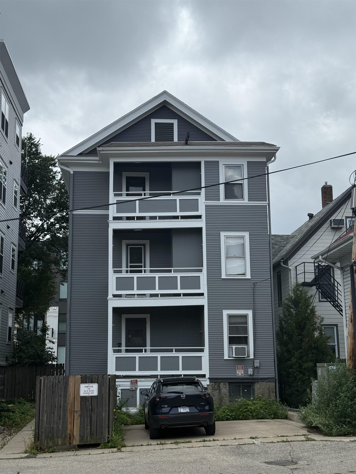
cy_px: 237
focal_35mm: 48
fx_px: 658
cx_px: 178
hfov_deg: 30.3
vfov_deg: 39.7
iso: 64
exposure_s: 1/6024
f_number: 1.78
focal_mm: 6.76
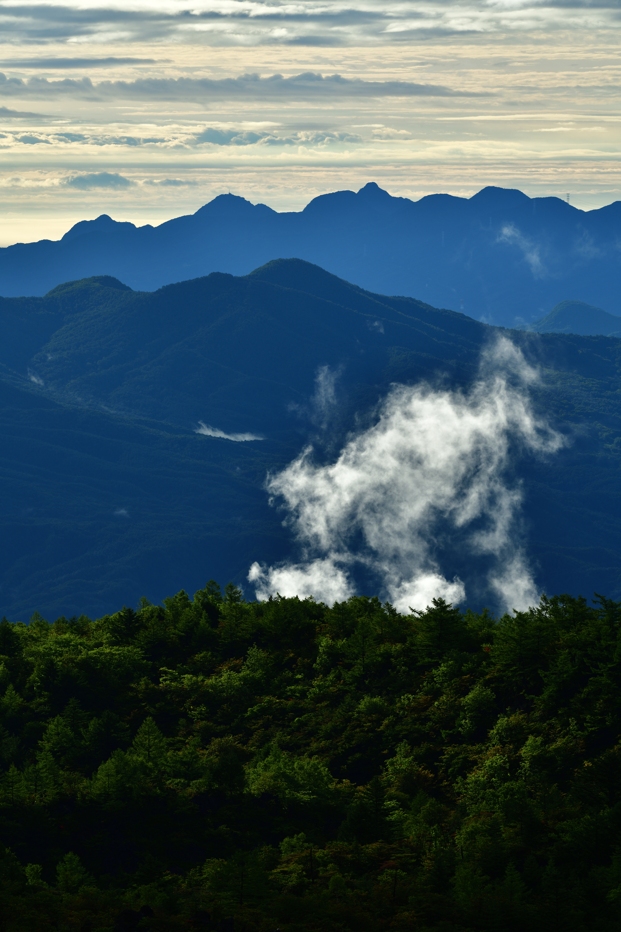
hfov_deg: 6.9
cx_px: 310
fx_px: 5175
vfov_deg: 10.3
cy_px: 466
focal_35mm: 200
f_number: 5.6
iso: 100
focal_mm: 200
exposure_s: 1/320
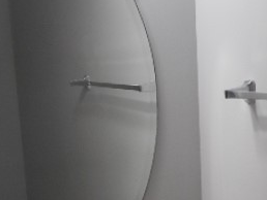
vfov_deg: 23.4
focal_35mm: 62
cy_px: 153
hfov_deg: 30.5
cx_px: 208
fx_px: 479
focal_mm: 4.5
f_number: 3.7
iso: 140
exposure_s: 1/30
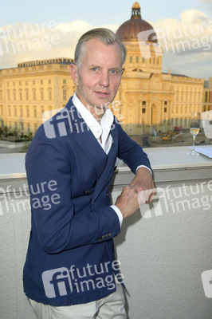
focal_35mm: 38
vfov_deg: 50.7
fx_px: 336
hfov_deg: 35.0
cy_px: 160
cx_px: 106
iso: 400
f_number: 7.1
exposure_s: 1/160
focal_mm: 38
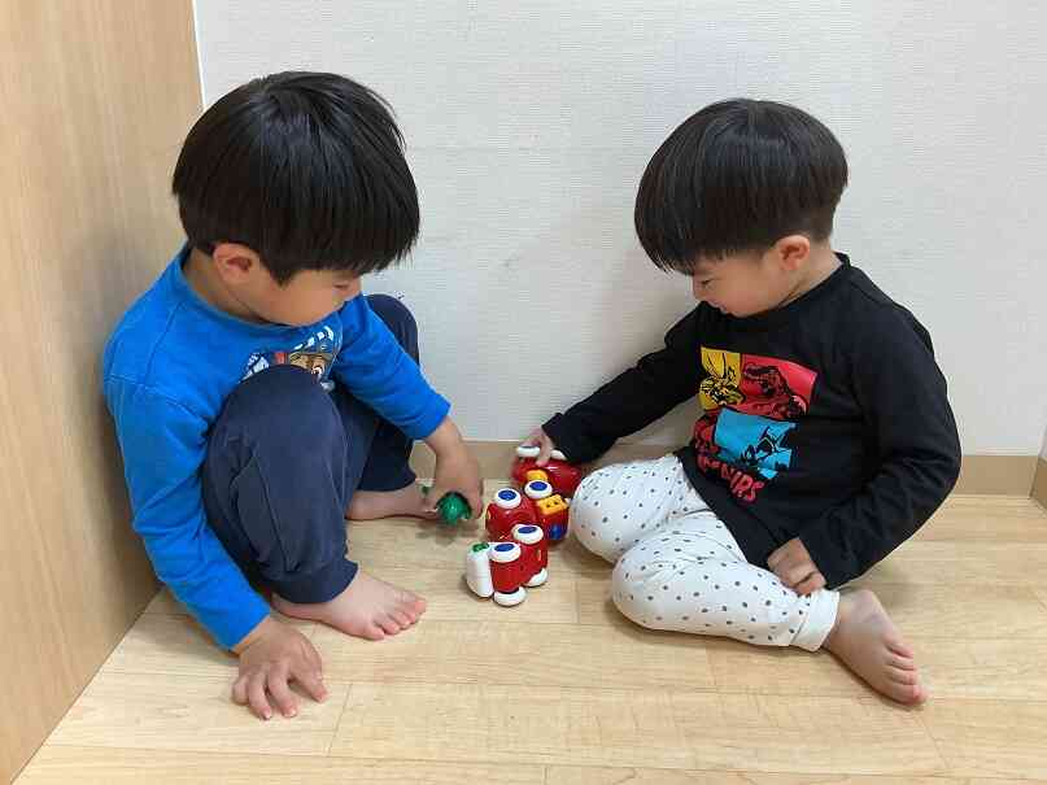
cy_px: 392
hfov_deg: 61.7
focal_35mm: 29
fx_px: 877
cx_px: 524
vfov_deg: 48.2
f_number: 1.8
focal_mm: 3
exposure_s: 1/60
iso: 50
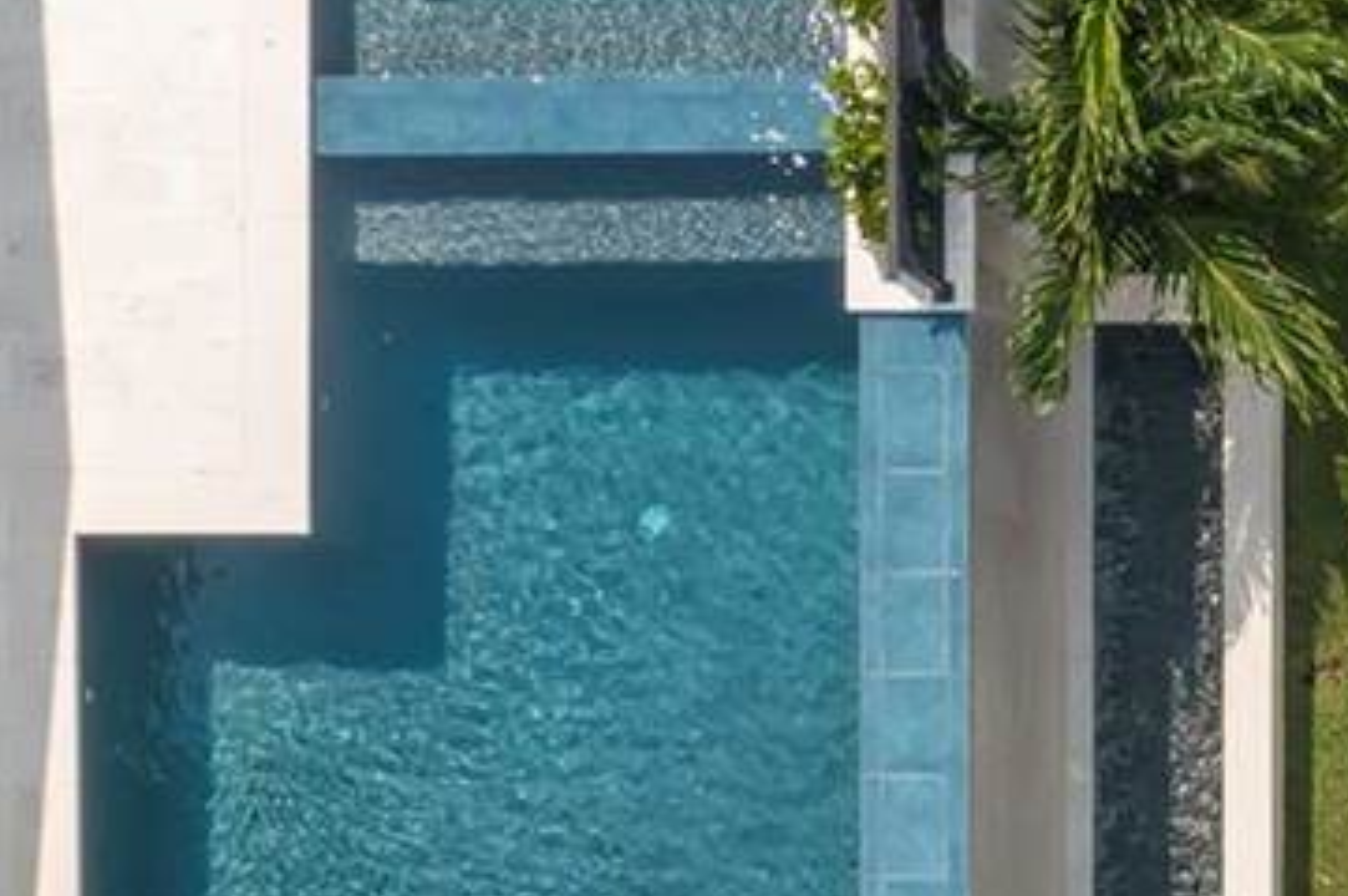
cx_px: 1998
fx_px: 4639
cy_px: 1055
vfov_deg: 10.9
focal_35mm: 124
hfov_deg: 15.3
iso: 100
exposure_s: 1/500
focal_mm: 10.26
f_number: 6.3
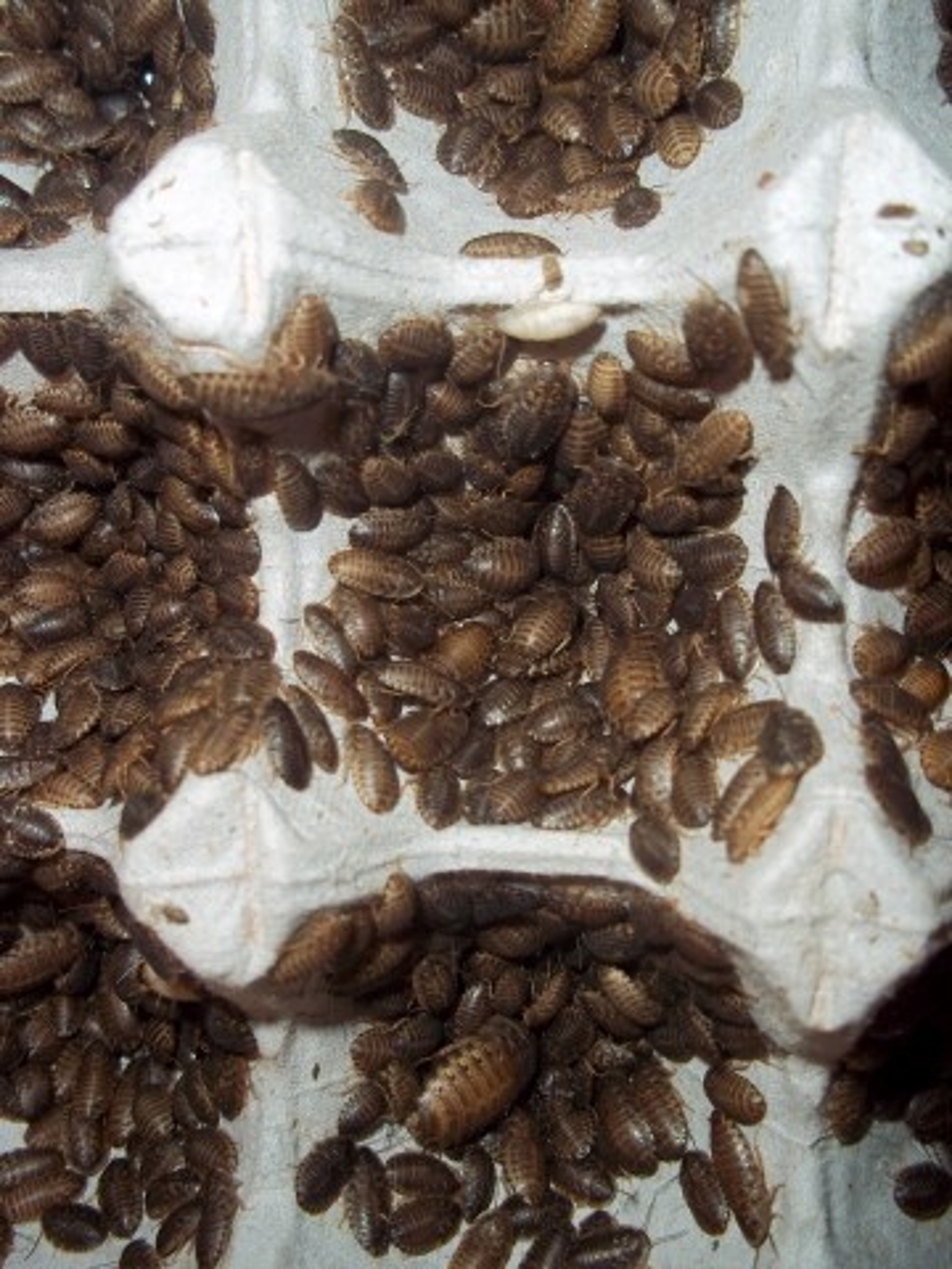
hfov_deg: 39.7
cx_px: 476
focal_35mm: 36
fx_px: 1320
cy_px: 634
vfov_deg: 51.4
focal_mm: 6.5
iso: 80
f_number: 3.1
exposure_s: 1/30
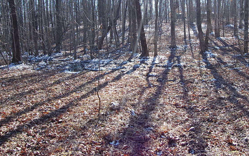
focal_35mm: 37
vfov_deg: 34.0
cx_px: 155
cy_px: 48
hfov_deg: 52.2
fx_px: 251
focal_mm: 18
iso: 200
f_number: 6.3
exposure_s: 1/160
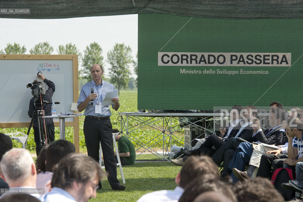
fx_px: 1347
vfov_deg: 8.6
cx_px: 152
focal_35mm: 160
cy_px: 101
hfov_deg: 12.8
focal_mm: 160
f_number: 13
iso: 640
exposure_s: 1/500
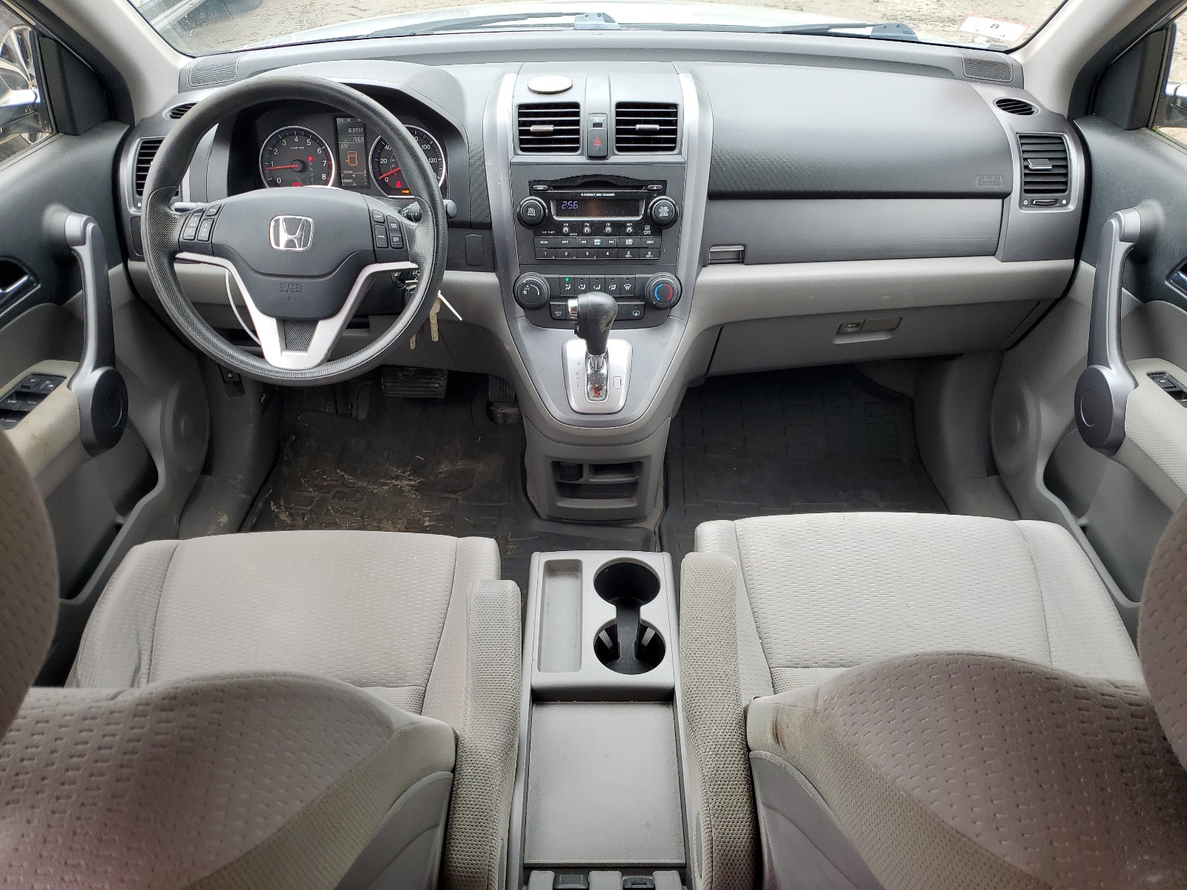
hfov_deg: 67.3
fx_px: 892
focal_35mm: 26
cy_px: 445
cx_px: 594
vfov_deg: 53.1
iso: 50
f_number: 1.5
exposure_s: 1/112
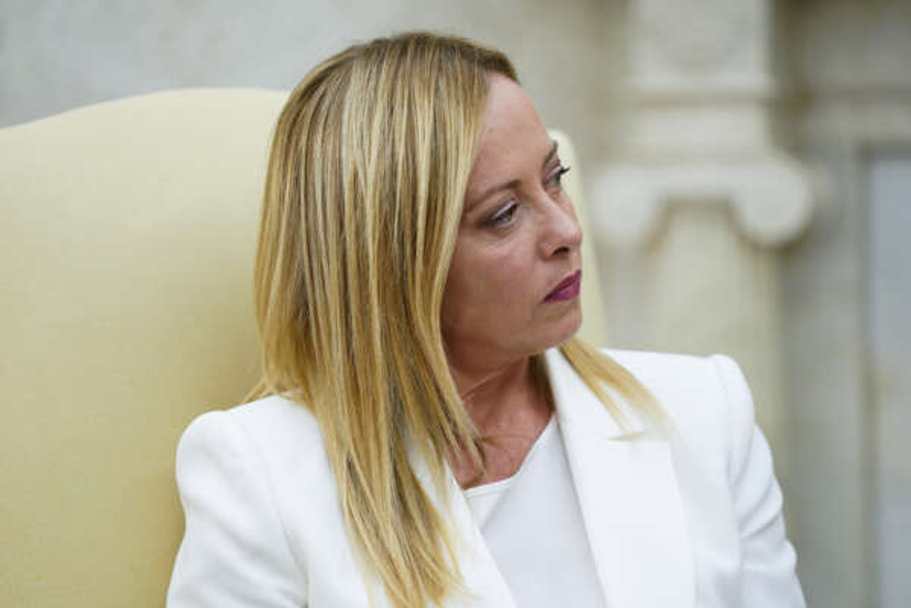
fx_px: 5061
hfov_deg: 10.3
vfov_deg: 6.9
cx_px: 456
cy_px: 304
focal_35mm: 200
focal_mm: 200
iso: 2000
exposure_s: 1/250
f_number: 2.8
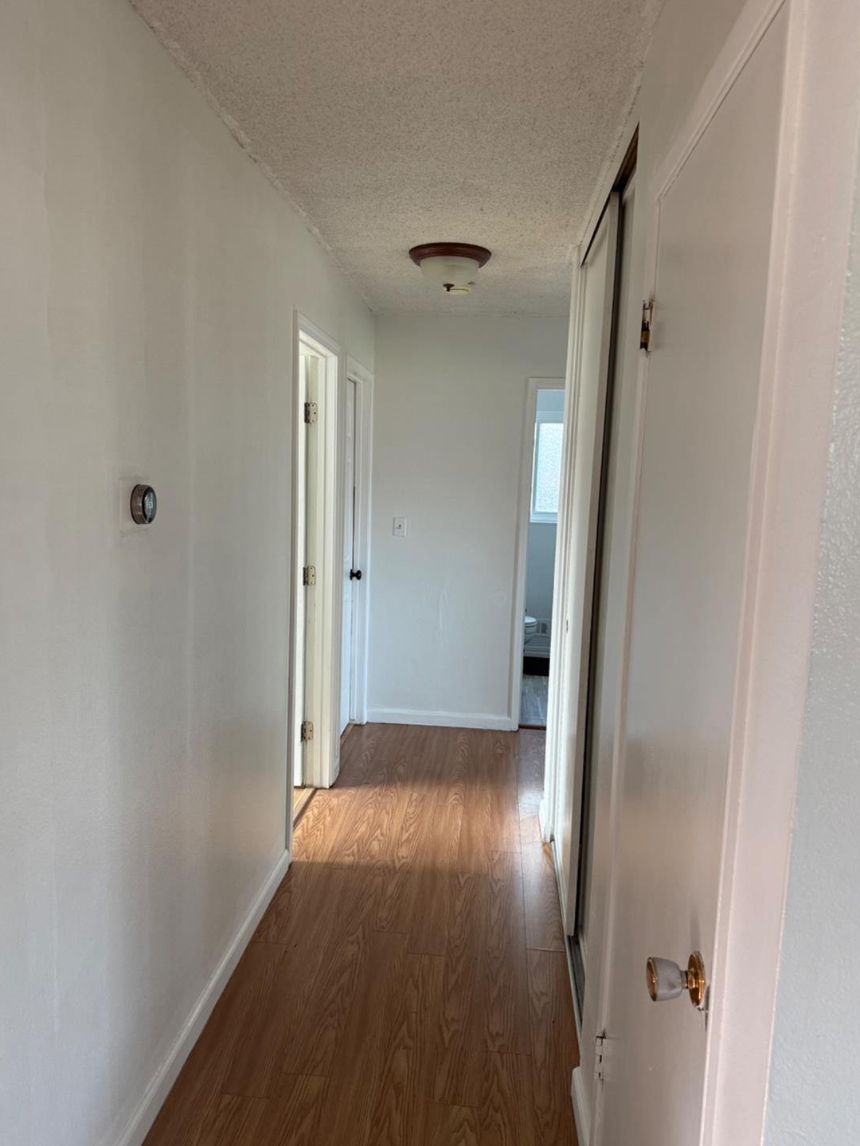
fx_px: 828
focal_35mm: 25
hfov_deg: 54.9
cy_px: 571
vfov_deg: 69.4
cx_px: 420
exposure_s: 1/101
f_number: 1.78
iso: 200
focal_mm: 6.76
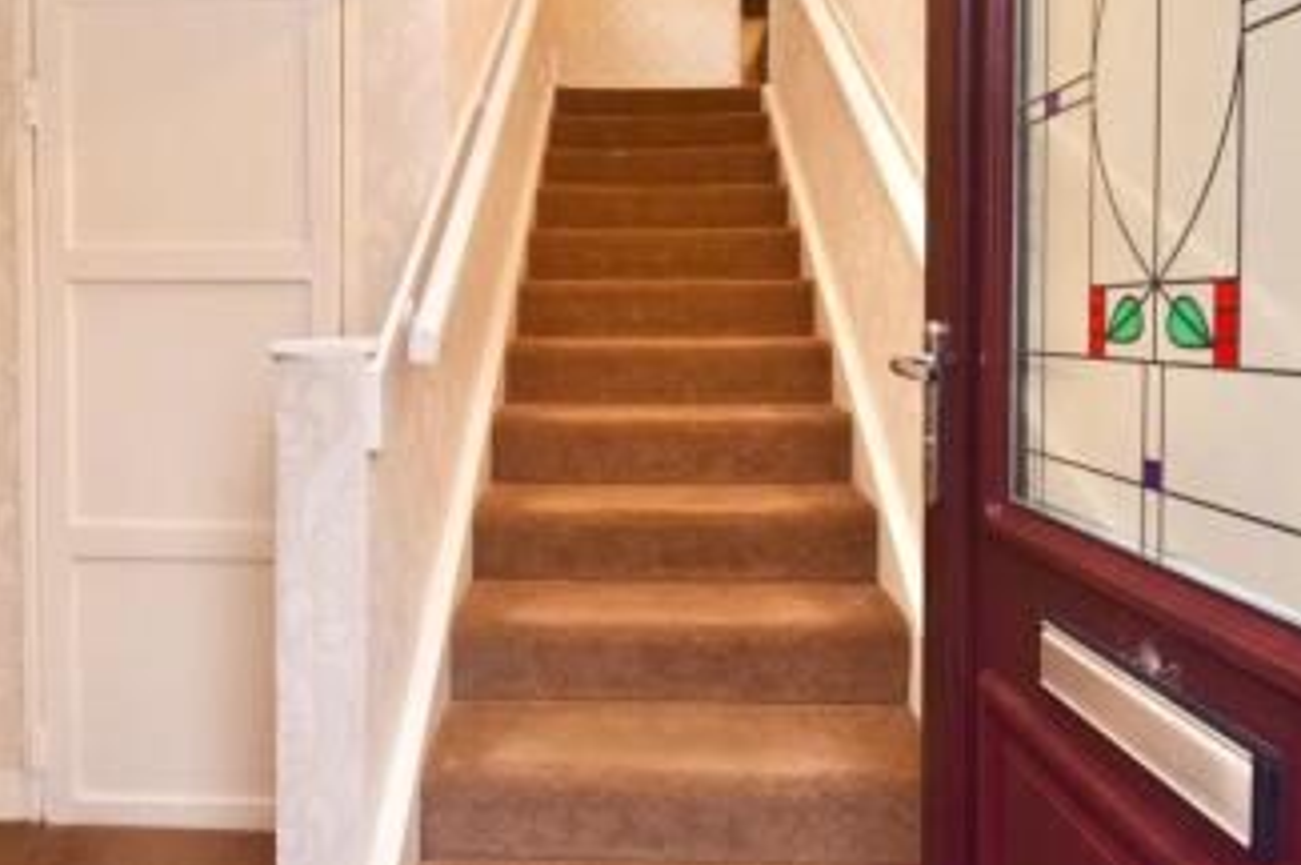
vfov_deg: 56.6
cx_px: 624
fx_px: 794
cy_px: 342
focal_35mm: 22
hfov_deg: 78.6
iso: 800
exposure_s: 1/50
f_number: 7.1
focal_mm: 10
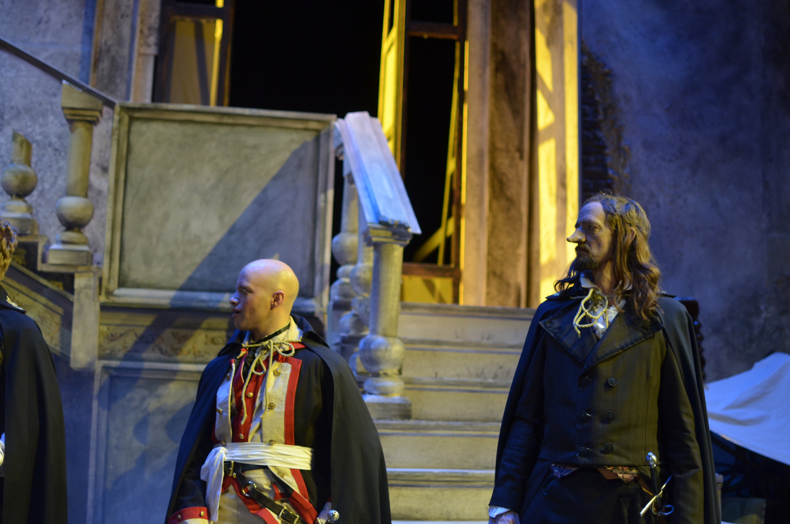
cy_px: 262
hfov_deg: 37.9
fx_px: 1150
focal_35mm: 52
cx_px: 395
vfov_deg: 25.6
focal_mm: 35
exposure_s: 1/80
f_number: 1.8
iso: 1100
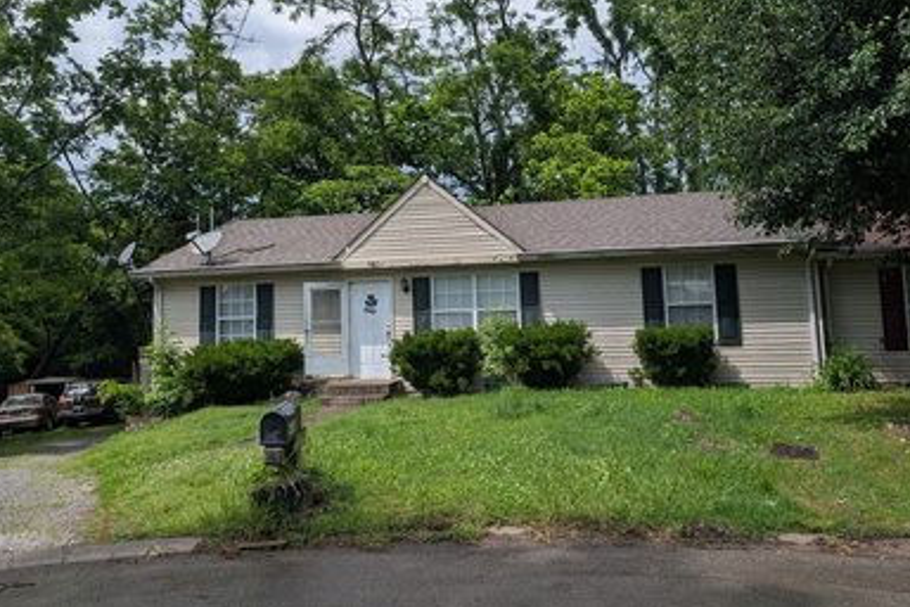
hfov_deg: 69.4
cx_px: 455
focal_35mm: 26
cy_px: 257
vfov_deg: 49.4
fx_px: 657
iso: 21
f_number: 1.68
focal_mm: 6.9
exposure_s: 1/1764
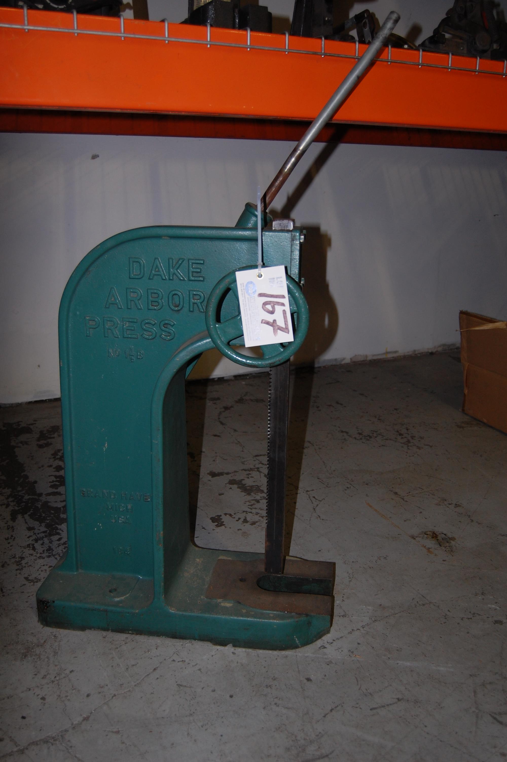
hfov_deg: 39.9
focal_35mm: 33
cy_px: 381
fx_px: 698
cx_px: 254
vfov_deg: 57.3
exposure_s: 1/60
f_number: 3.8
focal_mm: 22
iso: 400
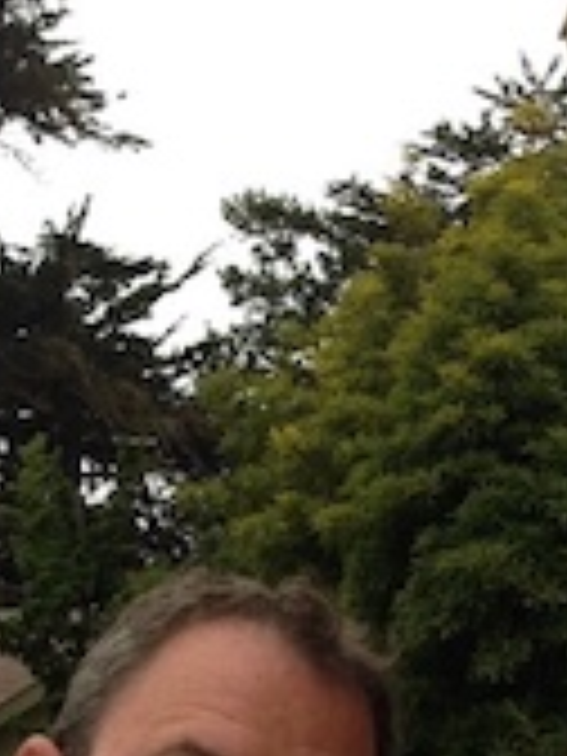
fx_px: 2293
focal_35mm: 105
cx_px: 328
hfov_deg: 14.1
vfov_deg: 16.7
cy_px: 1190
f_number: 2.4
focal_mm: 4.12
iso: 50
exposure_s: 1/202
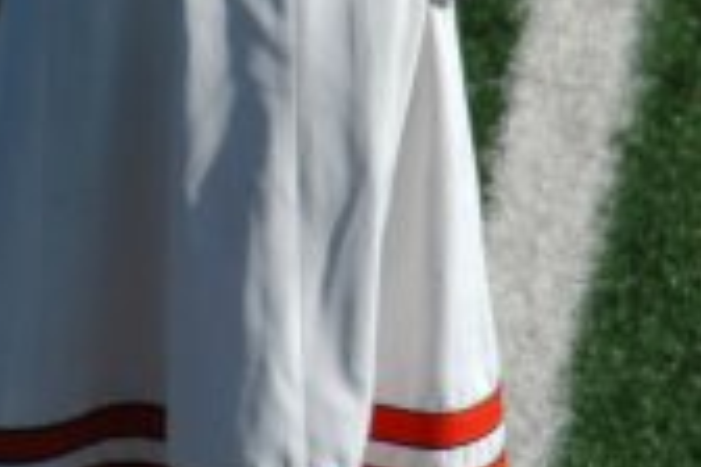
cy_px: -329
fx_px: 41648
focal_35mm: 2139
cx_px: 273
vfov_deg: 0.6
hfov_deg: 1.0
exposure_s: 1/1250
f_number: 5.6
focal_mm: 400
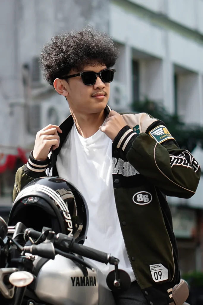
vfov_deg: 27.0
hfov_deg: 18.2
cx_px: 102
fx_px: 634
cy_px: 152
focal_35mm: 75
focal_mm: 50
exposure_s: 1/1250
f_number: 1.8
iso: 100
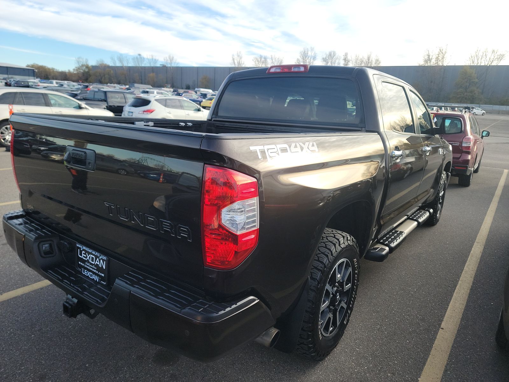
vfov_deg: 56.8
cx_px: 254
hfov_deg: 71.6
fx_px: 353
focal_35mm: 24
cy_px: 191
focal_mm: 6.7
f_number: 1.8
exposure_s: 1/274
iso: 50
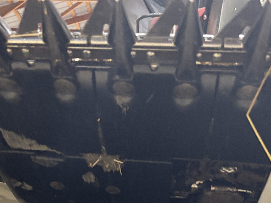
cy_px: 191
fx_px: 431
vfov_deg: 25.5
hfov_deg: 34.8
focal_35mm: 55
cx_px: 111
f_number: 1.6
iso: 640
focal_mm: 5.96
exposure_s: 1/38
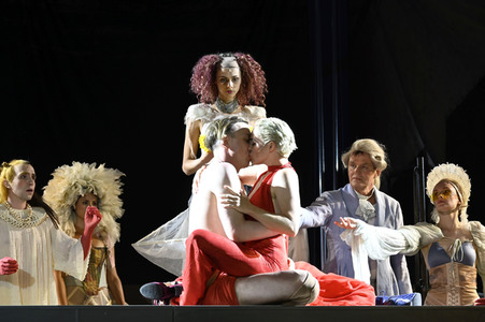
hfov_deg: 20.4
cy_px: 161
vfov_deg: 13.7
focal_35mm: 100
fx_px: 1346
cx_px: 242
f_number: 6.3
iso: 1250
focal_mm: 100
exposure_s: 1/60
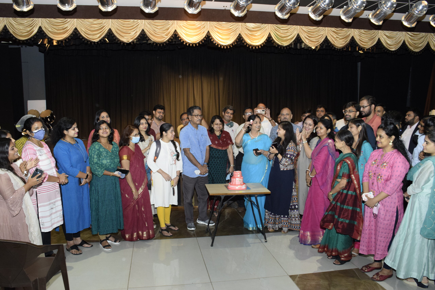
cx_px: 218
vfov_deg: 47.9
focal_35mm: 27
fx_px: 326
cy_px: 145
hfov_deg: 67.4
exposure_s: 1/80
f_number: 7.1
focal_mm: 18
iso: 2000
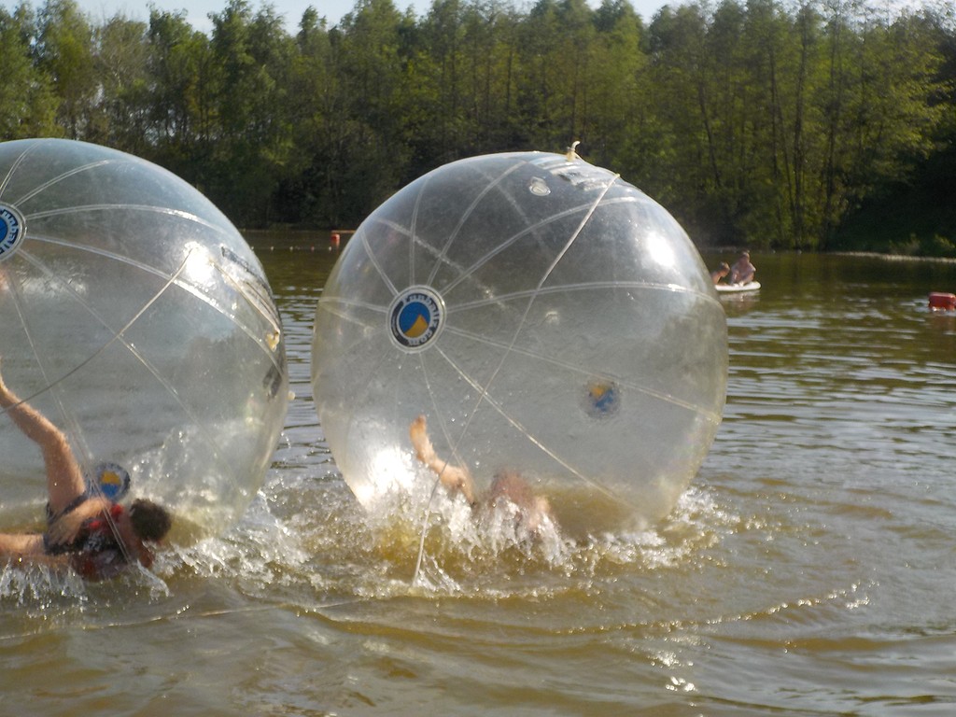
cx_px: 478
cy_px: 358
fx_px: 1602
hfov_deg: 33.2
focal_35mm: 58
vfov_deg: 25.2
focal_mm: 7.9
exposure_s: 1/800
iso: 125
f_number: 4.7
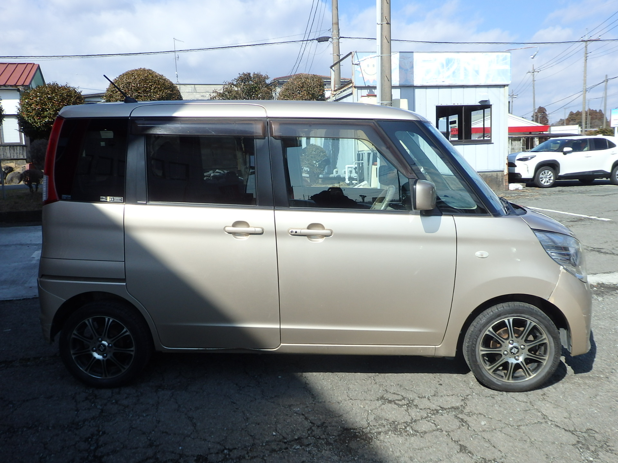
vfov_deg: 46.8
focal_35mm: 30
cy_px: 232
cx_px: 309
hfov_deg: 60.0
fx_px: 536
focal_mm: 5.5
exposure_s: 1/2000
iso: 125
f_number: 9.4
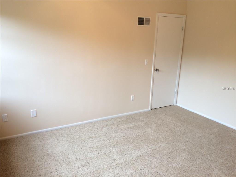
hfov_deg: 61.7
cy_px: 88
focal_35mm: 29
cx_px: 118
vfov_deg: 48.2
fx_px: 198
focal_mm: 4.15
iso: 64
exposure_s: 1/30
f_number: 2.2
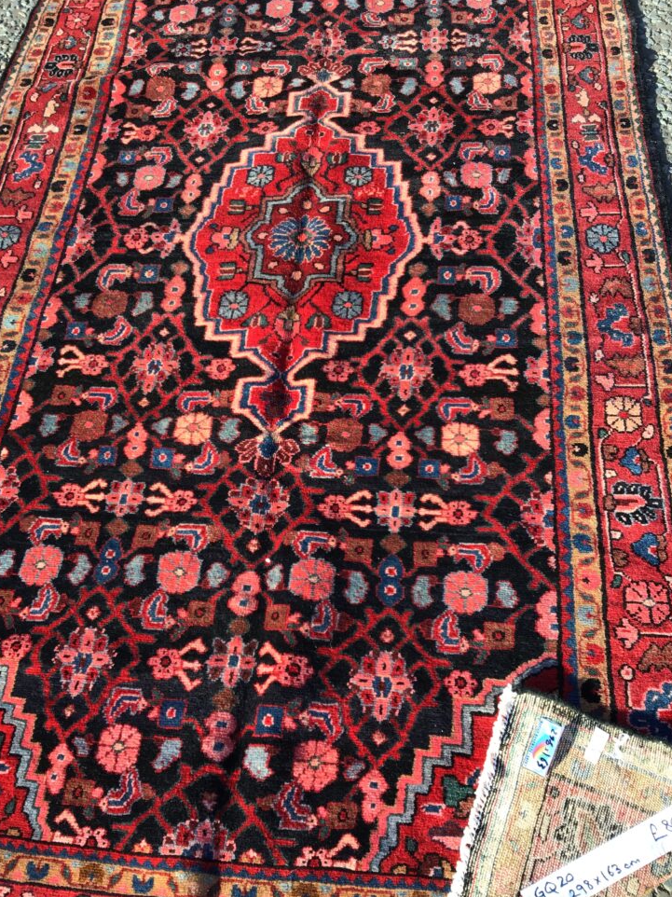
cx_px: 317
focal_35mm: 33
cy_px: 453
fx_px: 855
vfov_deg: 55.4
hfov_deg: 42.9
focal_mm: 3.3
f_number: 2.4
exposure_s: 1/181
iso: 25
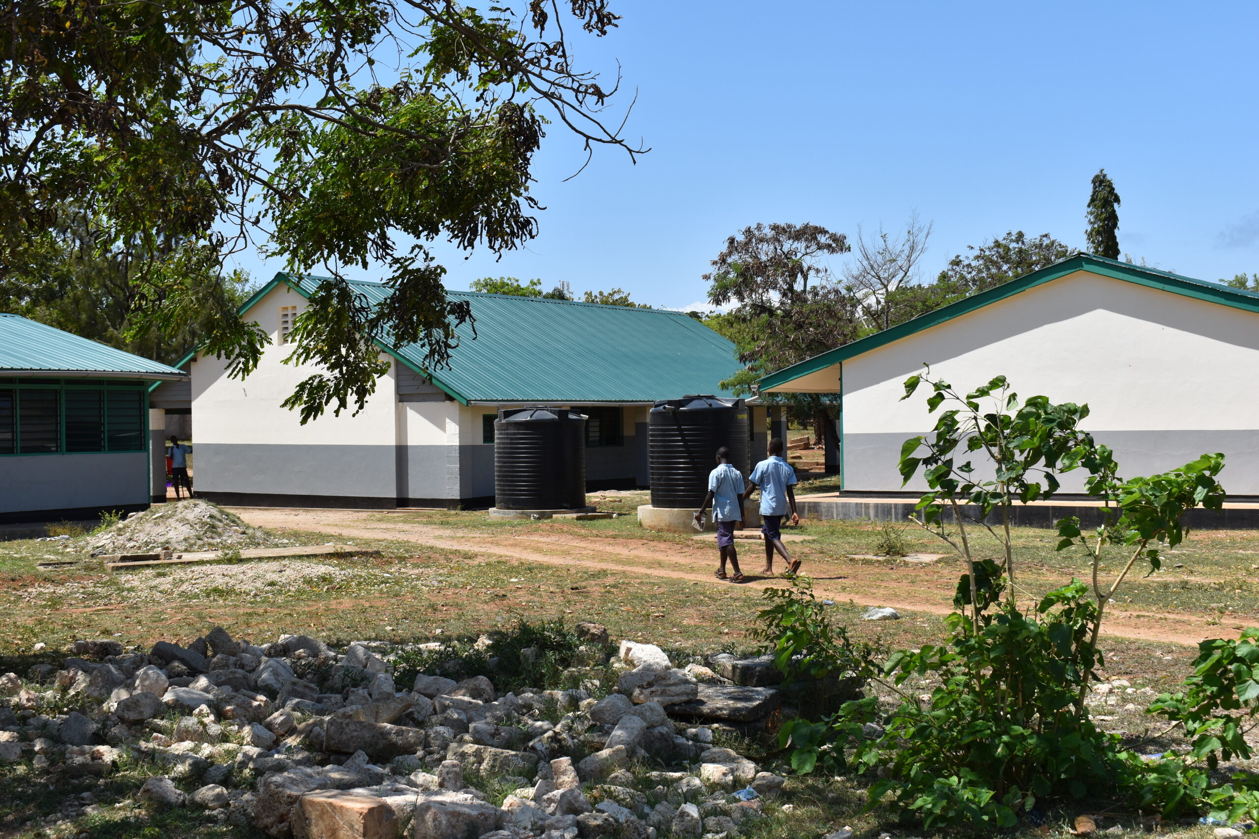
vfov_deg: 28.9
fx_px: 1626
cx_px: 630
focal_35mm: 46
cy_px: 420
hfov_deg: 42.3
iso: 100
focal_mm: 31
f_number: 9
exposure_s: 1/320
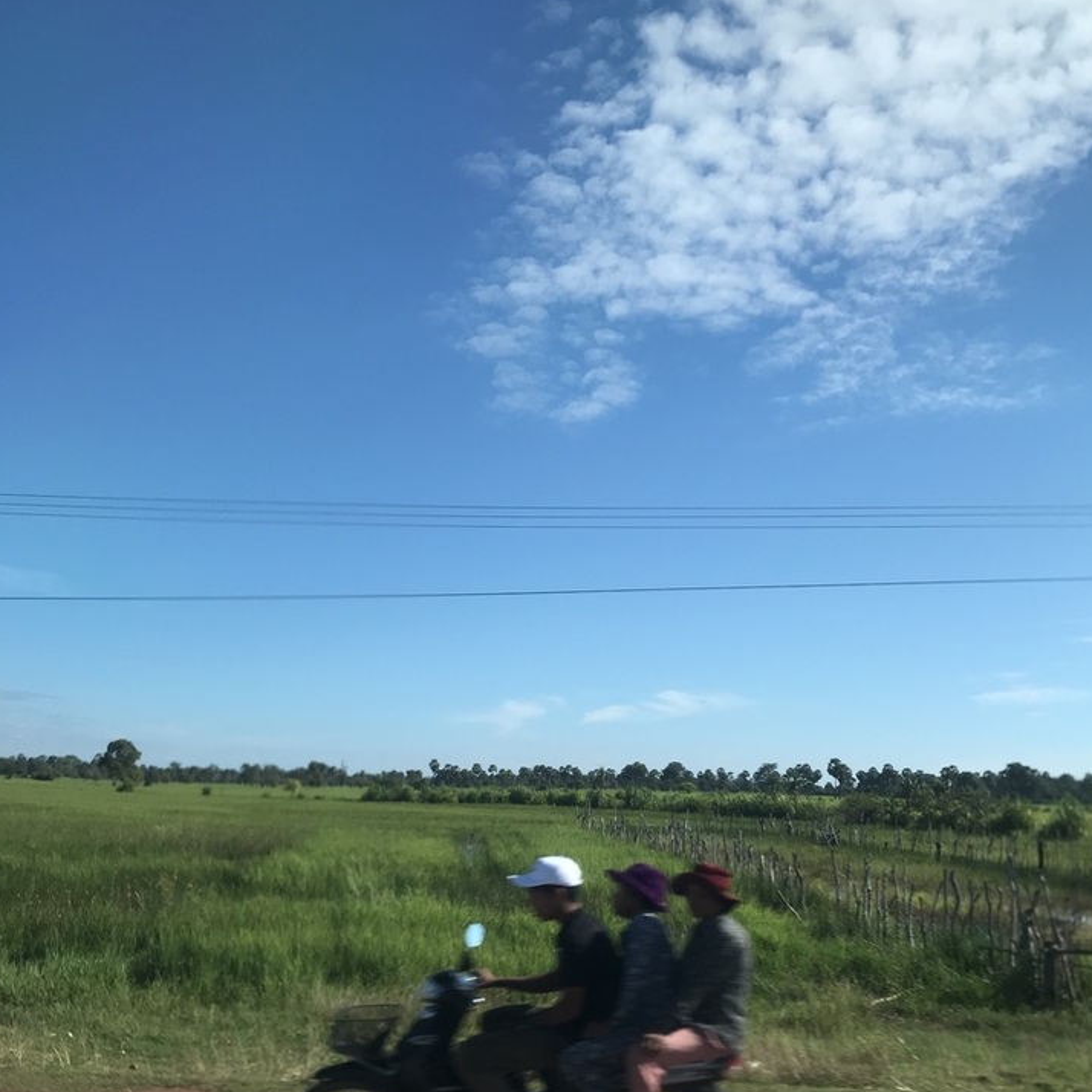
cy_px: 684
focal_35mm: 34
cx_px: 548
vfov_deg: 48.0
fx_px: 1213
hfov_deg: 48.5
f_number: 1.8
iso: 20
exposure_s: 1/958
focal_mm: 3.99
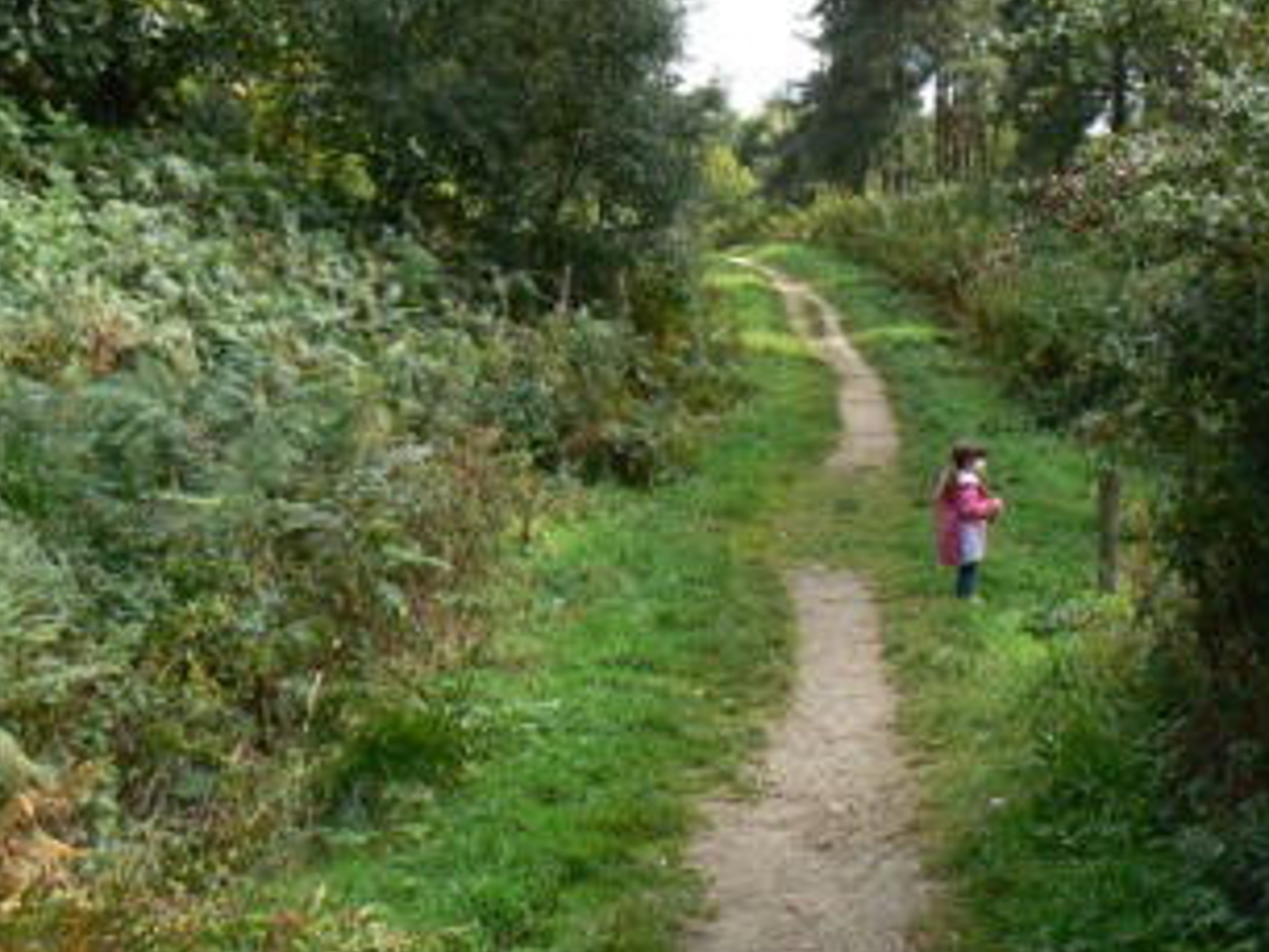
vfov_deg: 28.4
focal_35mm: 51
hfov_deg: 36.9
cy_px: 308
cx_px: 886
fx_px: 1870
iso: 80
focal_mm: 6
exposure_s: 1/100
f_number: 5.6
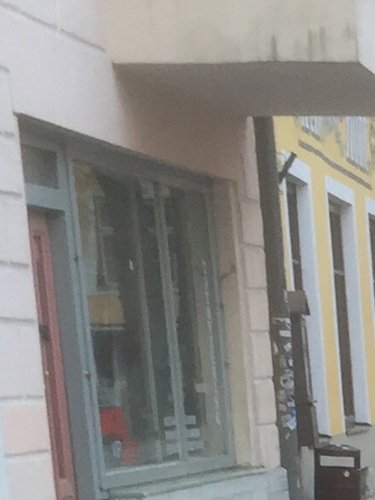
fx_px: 2354
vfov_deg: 11.3
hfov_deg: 8.3
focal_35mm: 163
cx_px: 912
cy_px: 899
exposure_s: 1/50
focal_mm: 4.15
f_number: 2.2
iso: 40
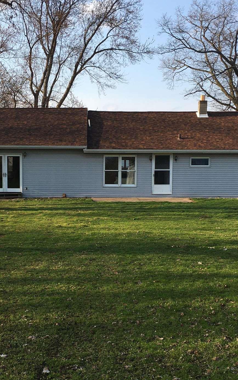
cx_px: 79
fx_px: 529
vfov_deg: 39.5
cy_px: 221
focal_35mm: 51
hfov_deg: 25.2
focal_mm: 4.15
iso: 25
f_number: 2.2
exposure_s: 1/574
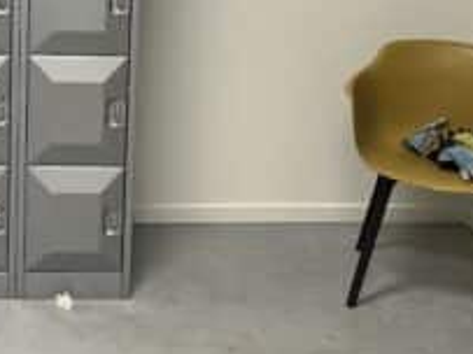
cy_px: -17
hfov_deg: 28.3
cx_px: -9
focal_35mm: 64
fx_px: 874
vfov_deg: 21.9
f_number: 1.6
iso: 64
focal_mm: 5.1
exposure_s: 1/50
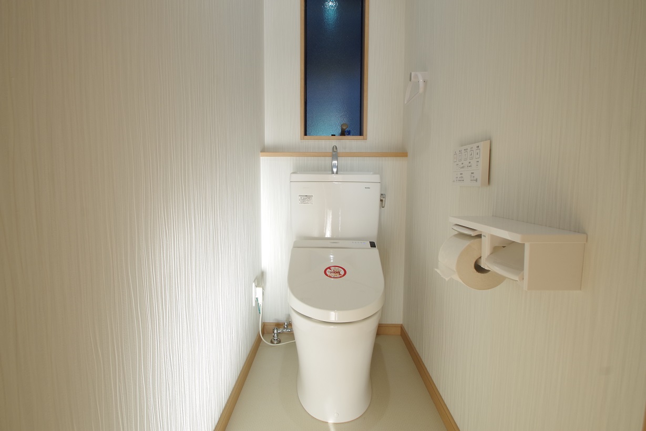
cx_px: 323
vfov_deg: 67.4
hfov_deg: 90.0
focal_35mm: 18
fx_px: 323
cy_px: 216
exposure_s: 1/20
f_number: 9
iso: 200
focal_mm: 11.88
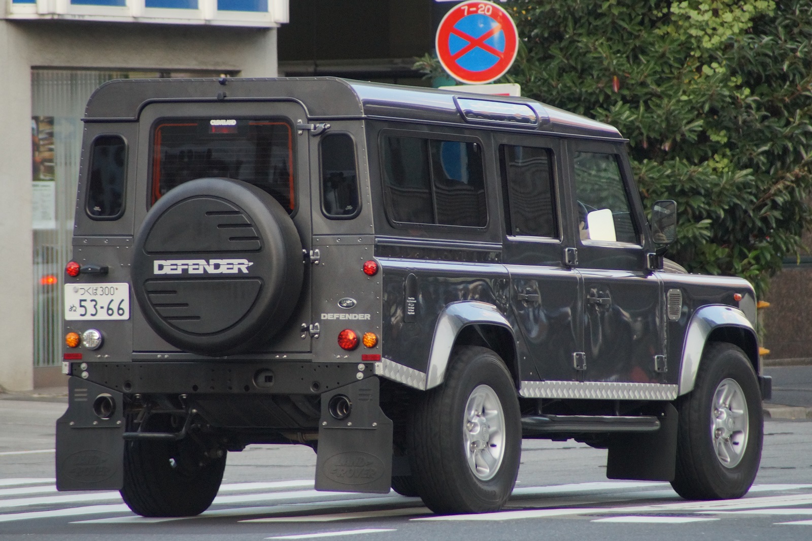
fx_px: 6763
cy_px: 270
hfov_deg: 6.9
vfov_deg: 4.6
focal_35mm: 300
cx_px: 406
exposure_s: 1/320
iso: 1000
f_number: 5.6
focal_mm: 200
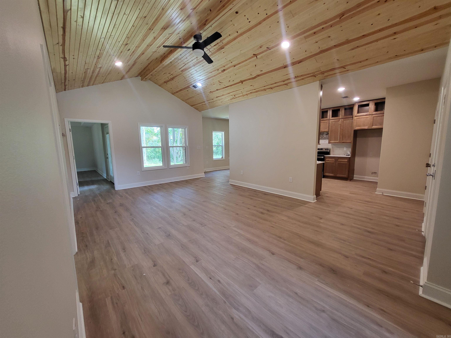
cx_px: 226
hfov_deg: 106.2
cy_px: 169
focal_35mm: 13
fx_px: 169
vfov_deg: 89.9
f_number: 2.2
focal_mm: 1.74
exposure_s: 1/60
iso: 200
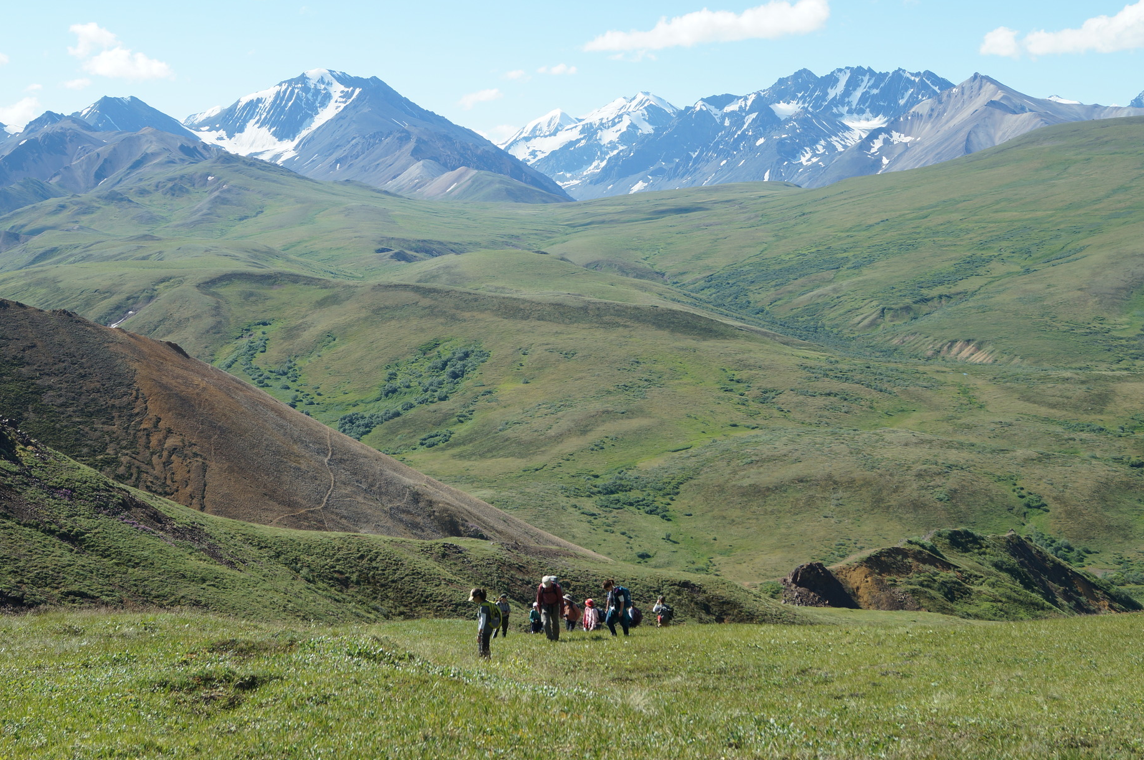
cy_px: 363
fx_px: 1555
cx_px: 529
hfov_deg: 40.4
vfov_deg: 27.5
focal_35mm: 49
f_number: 7.1
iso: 100
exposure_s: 1/250
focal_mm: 30
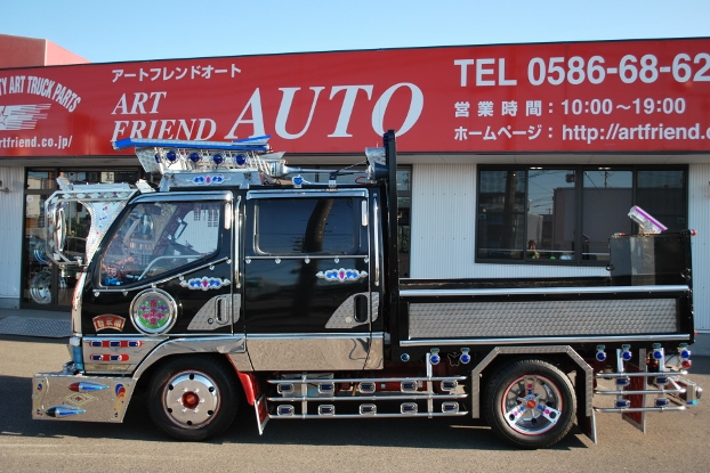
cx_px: 362
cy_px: 235
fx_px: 671
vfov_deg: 38.9
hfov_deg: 55.8
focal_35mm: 34
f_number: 4
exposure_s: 1/500
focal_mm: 22
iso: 200
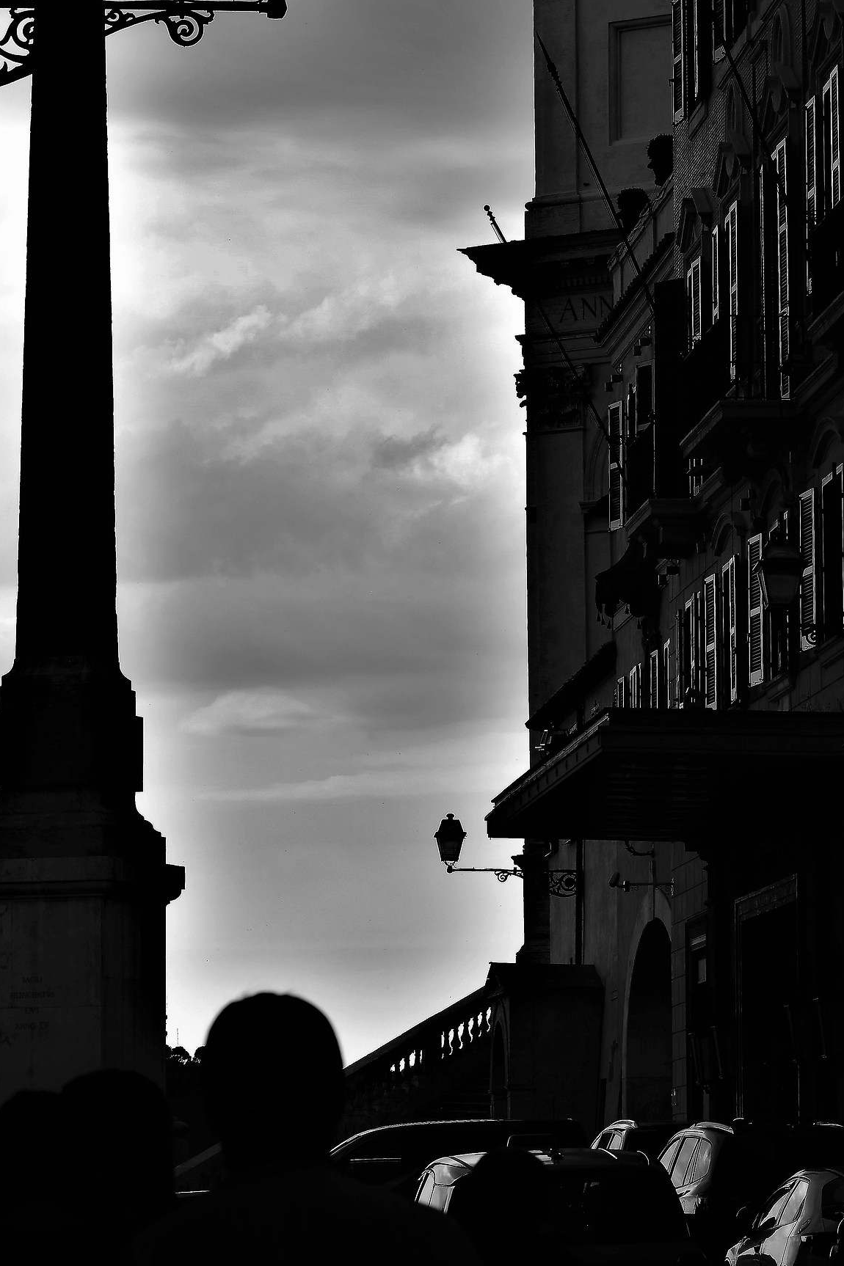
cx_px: 272
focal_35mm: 146
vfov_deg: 14.1
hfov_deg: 9.4
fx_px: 5136
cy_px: 497
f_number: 8
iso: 100
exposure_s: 1/320
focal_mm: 70
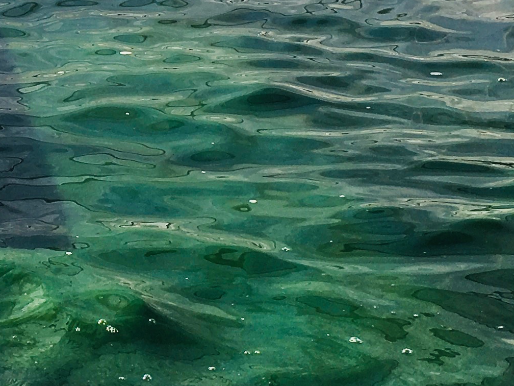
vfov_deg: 12.7
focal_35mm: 116
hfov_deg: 16.4
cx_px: -85
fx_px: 1722
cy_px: 65
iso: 25
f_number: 2.2
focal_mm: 4.15
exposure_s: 1/450
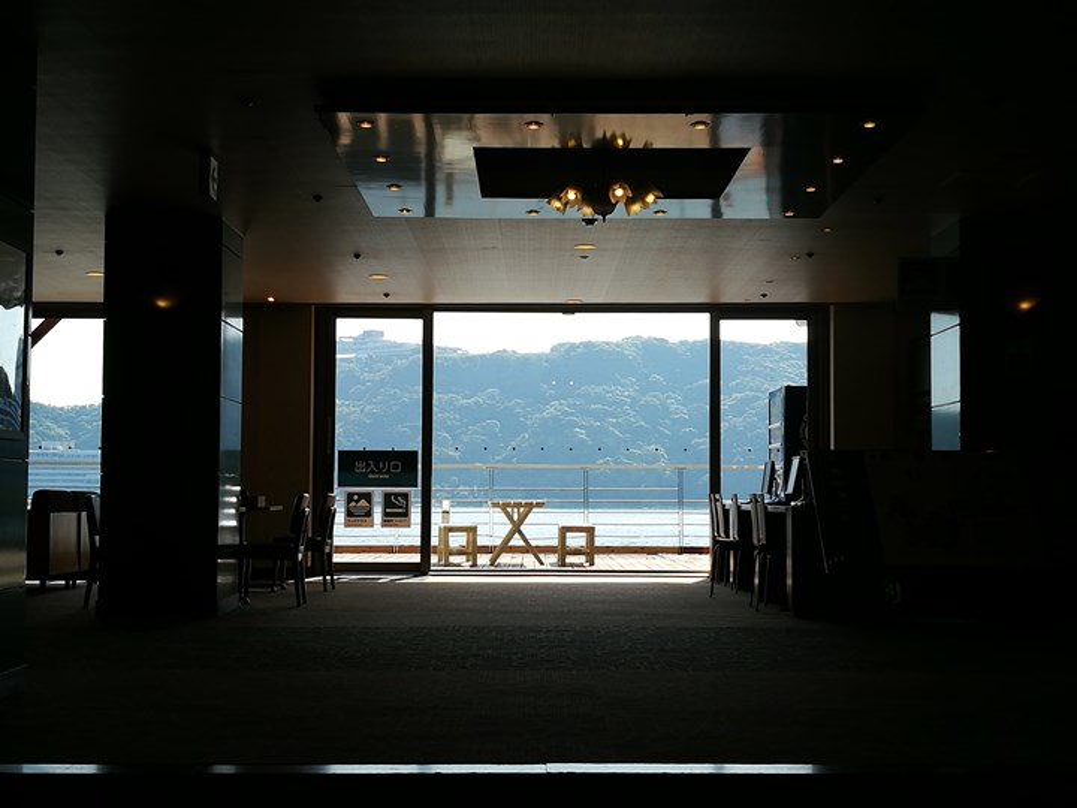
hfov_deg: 35.5
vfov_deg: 27.0
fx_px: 1680
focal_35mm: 54
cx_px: 538
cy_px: 404
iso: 50
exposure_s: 1/633
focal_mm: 4.5
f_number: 2.2
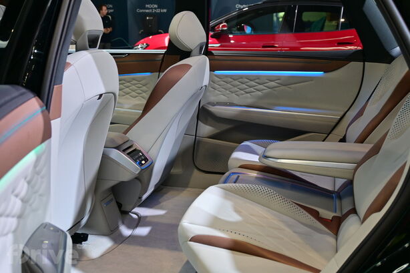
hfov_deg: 47.2
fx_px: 470
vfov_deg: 32.4
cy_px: 136
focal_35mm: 41
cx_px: 205
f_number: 4.5
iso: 280
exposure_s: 1/40
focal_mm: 27.5
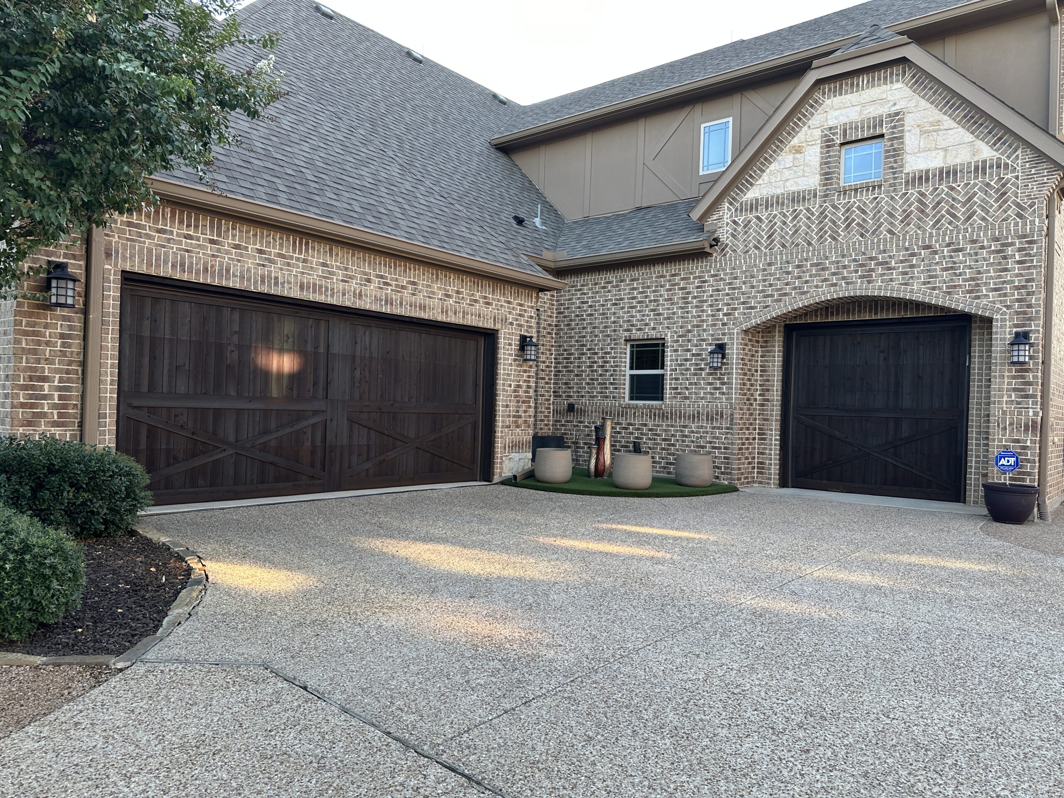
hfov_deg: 71.6
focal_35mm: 24
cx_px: 532
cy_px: 399
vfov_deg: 56.8
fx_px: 738
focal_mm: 6.86
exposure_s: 1/373
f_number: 1.78
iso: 80
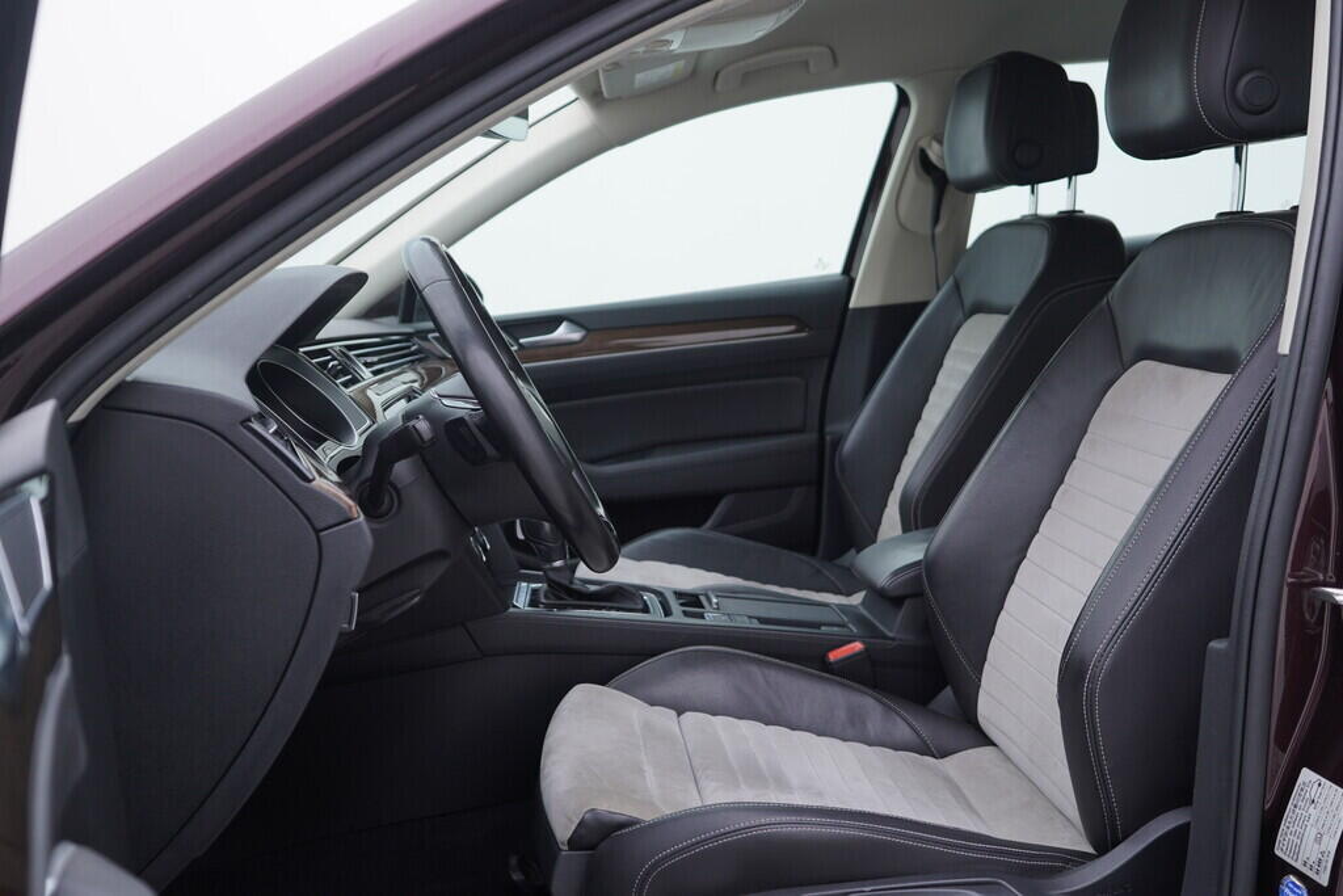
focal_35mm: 36
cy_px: 448
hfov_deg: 53.1
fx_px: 1343
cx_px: 672
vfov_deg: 36.9
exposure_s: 1/50
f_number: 3.2
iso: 125
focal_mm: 24
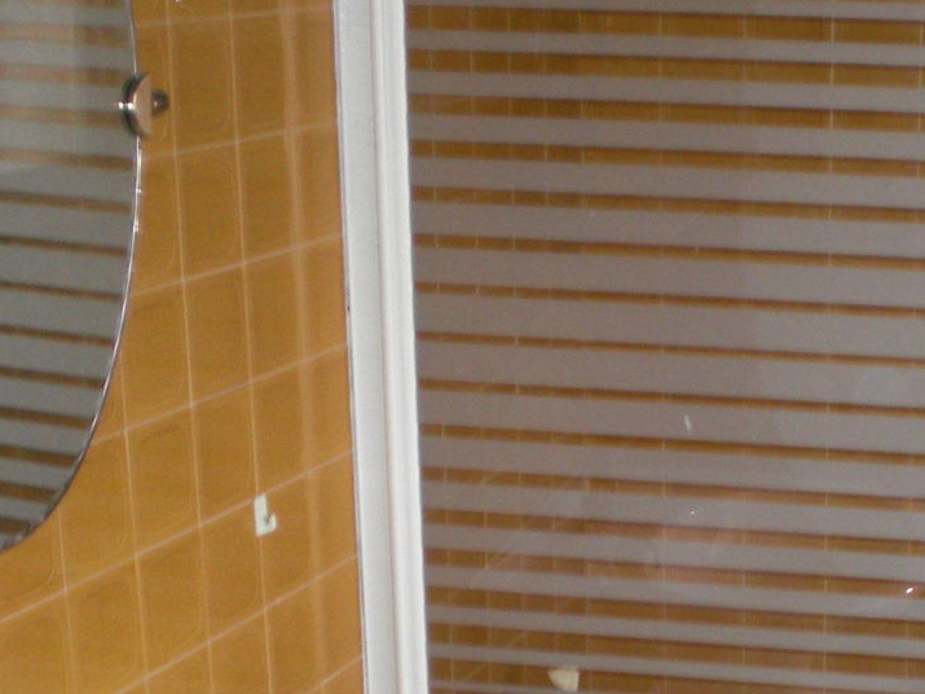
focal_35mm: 85
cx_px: 948
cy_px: 690
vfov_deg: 17.0
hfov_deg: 22.1
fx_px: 2271
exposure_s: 1/60
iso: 200
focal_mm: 6.3
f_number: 3.1
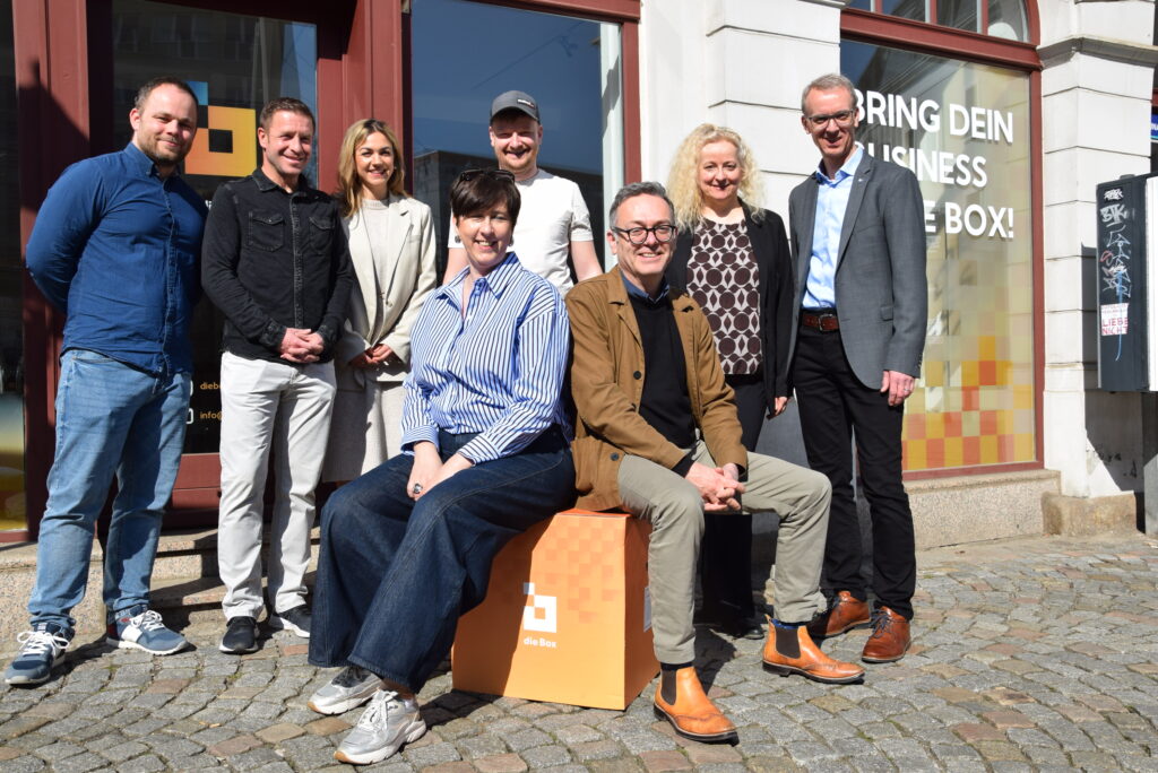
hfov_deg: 57.2
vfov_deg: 40.0
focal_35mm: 33
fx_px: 1062
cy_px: 386
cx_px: 579
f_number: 10
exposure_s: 1/400
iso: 200
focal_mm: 22
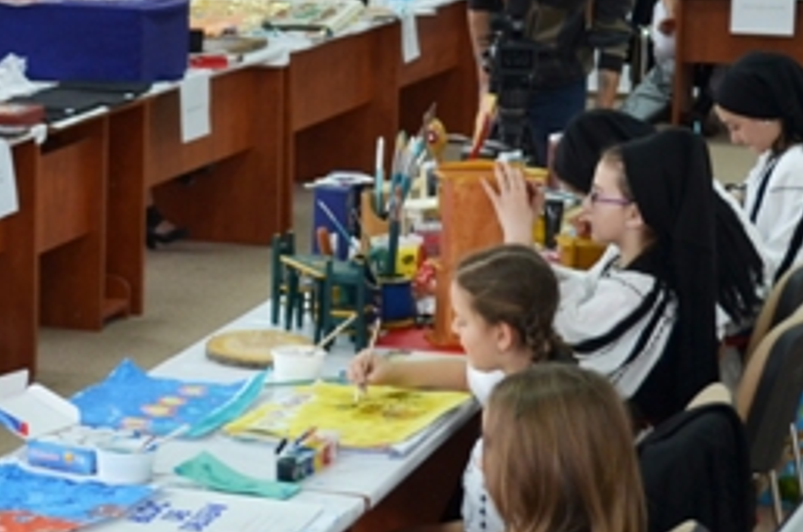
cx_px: 296
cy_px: 215
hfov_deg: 15.7
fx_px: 2917
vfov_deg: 10.4
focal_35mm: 131
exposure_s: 1/50
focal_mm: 22
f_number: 4
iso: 160
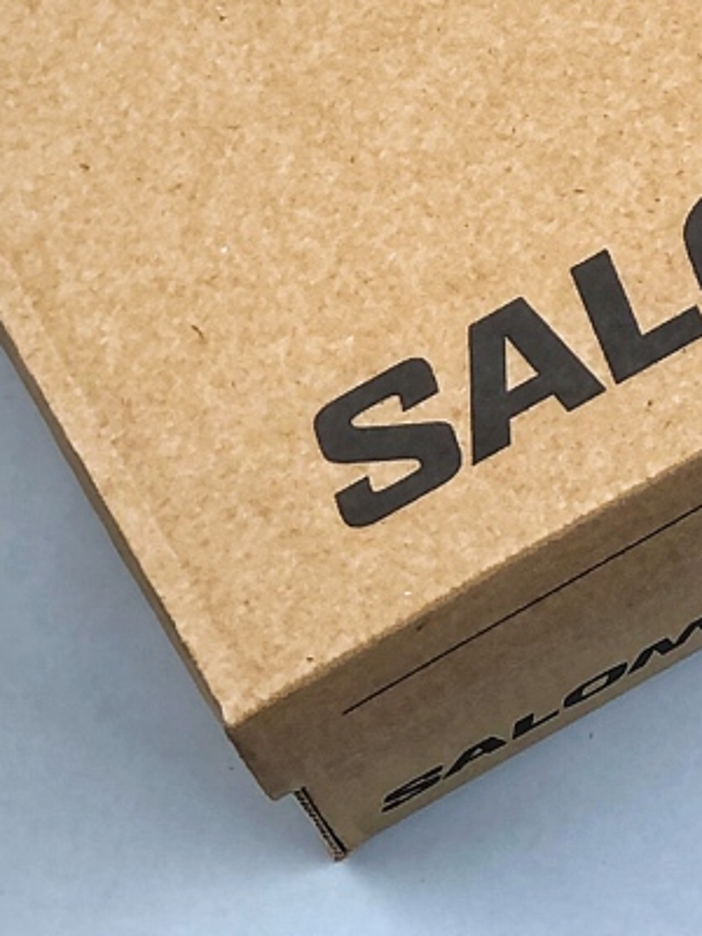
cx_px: 1112
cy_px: 372
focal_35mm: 205
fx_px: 5543
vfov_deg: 9.6
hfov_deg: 7.1
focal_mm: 6.6
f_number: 2.8
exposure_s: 1/33
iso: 20
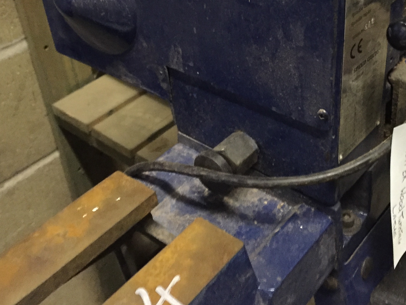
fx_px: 575
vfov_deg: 28.9
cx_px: 271
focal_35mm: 49
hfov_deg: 38.5
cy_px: 52
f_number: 2.2
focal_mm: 4.15
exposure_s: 1/17
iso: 640
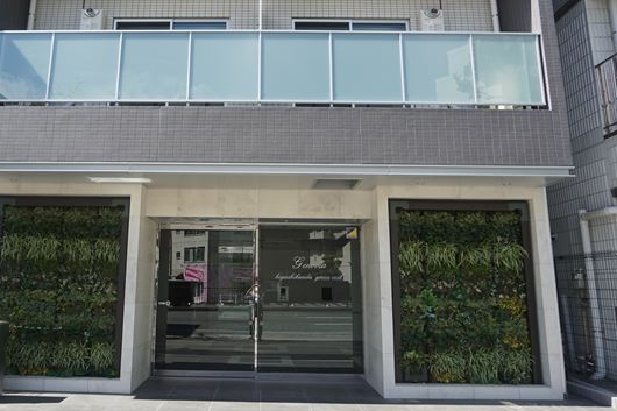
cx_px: 251
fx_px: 497
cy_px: 182
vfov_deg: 44.9
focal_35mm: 29
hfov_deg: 63.2
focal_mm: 16
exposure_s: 1/200
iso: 100
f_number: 5.6
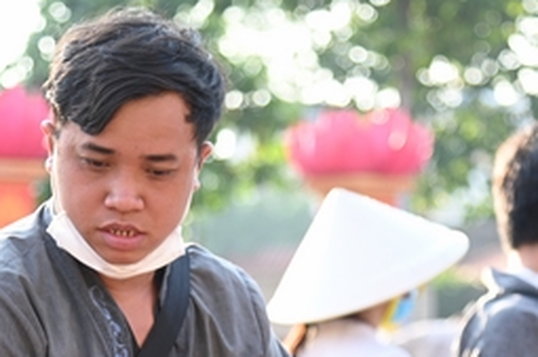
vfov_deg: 6.8
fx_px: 2968
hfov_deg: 10.4
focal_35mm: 199
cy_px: 412
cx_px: 325
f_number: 4
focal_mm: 78
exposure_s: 1/250
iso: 320
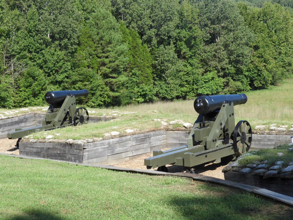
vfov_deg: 17.4
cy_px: 110
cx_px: 146
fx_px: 719
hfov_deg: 23.0
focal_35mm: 85
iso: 100
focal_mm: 15.2
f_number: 4.5
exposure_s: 1/400
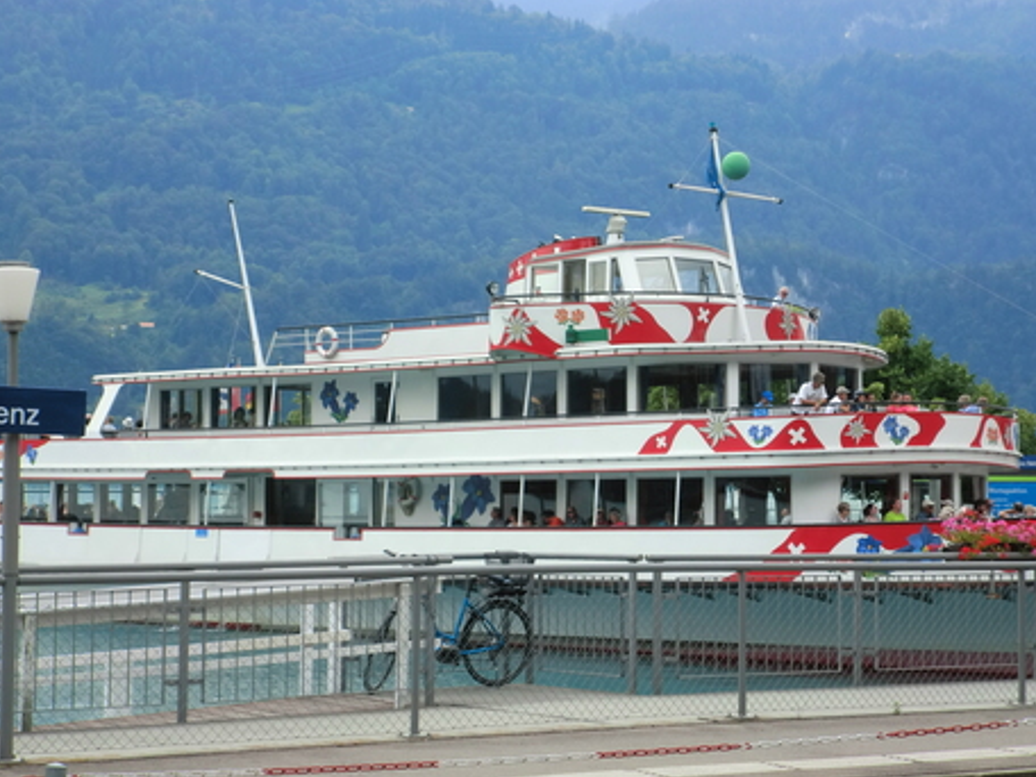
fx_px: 2394
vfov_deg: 18.4
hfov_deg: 24.4
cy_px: 410
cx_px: 550
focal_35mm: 80
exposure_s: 1/200
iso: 50
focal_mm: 13.16
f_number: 4.3
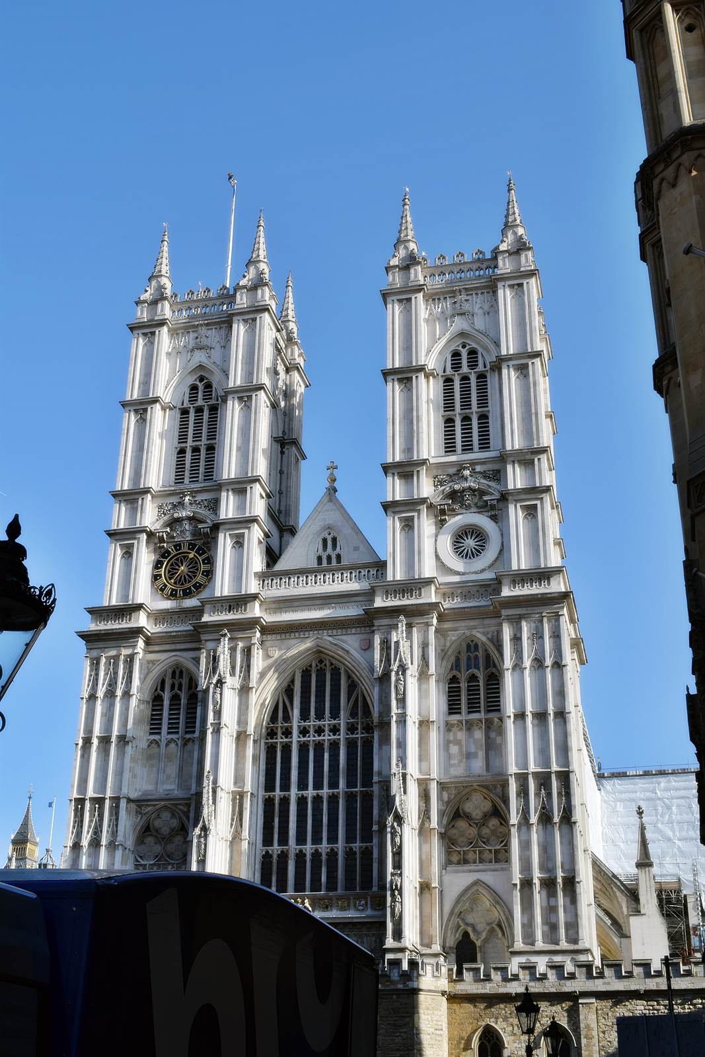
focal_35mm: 40
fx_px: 1189
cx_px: 352
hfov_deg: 33.0
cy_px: 528
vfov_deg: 47.9
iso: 200
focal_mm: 27
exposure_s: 1/400
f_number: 10
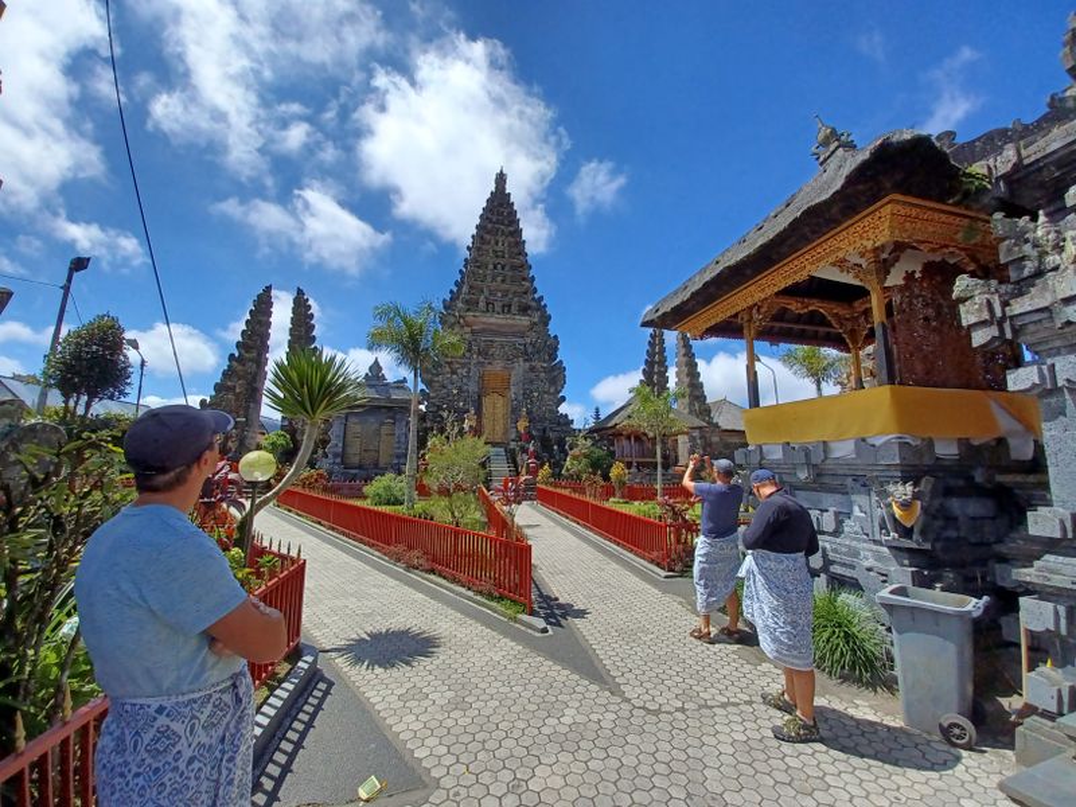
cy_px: 404
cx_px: 538
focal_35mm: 13
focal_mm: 1.42
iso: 40
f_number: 2.2
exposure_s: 1/2160
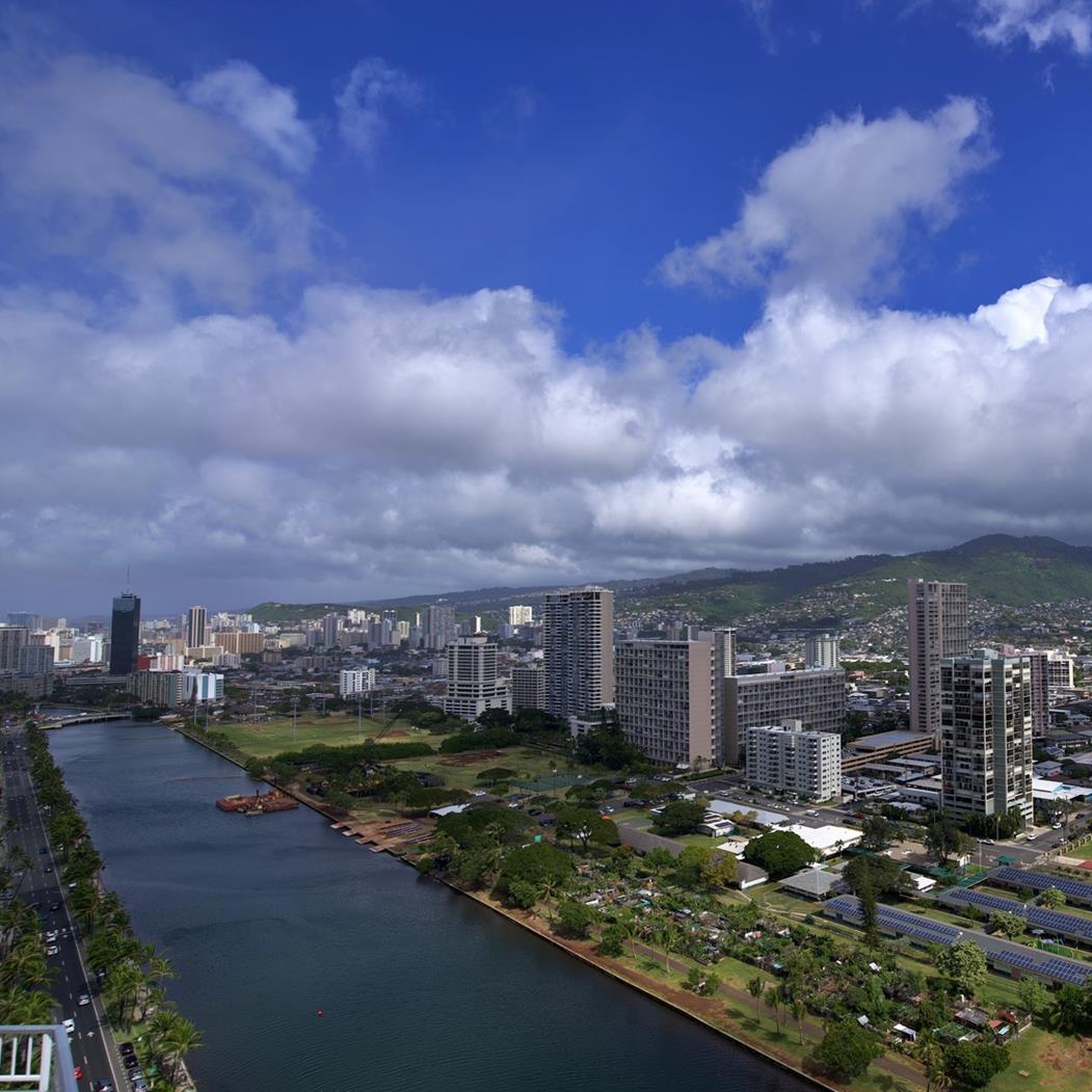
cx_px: 806
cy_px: 550
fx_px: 785
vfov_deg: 69.6
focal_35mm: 22
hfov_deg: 65.8
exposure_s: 1/640
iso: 50
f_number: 6.3
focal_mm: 17
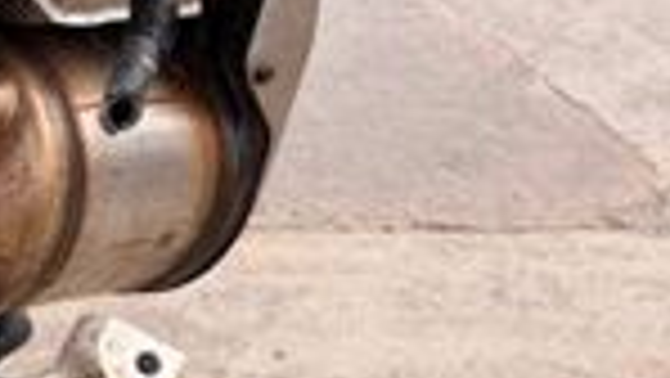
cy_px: 238
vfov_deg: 11.5
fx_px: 1866
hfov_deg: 17.7
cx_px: -405
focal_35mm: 105
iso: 80
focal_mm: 6.76
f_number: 1.78
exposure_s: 1/323
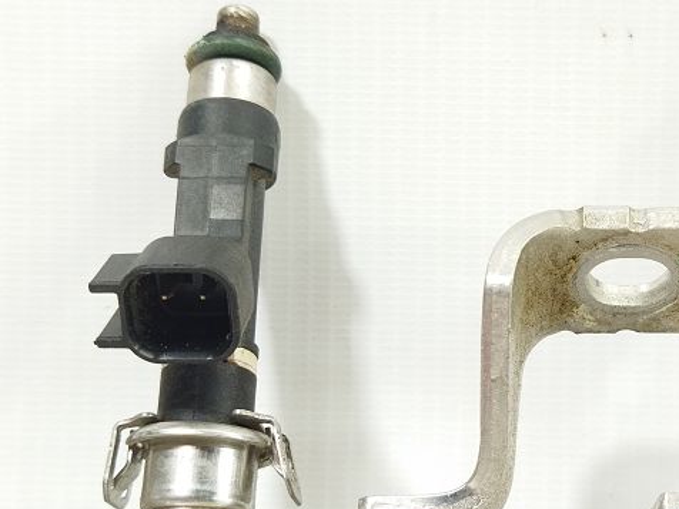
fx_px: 1334
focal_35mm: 68
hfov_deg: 28.1
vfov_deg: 21.5
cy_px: 345
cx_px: 514
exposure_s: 1/50
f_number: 1.79
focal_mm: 4.71
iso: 118
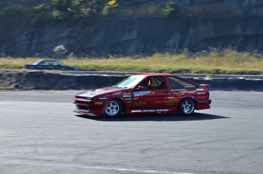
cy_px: 87
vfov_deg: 13.0
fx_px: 765
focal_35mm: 105
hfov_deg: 19.5
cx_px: 132
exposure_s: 1/250
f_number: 10
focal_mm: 70
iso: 200
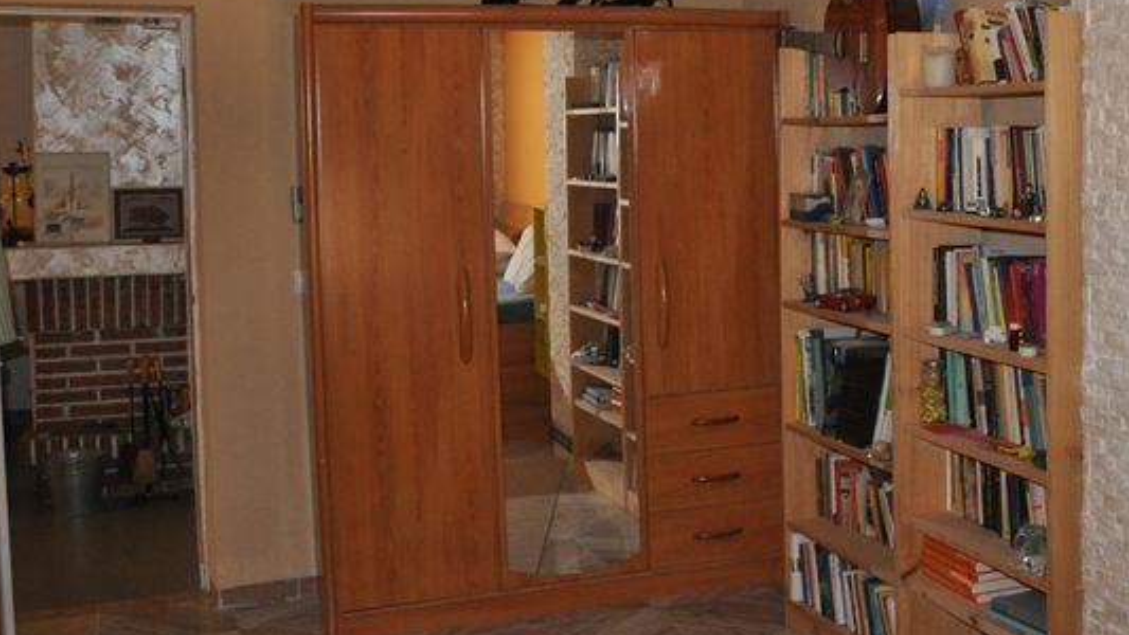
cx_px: 950
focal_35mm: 50
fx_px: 1497
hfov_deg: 39.2
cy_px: 223
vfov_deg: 23.9
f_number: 3.5
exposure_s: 1/60
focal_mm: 18
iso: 800
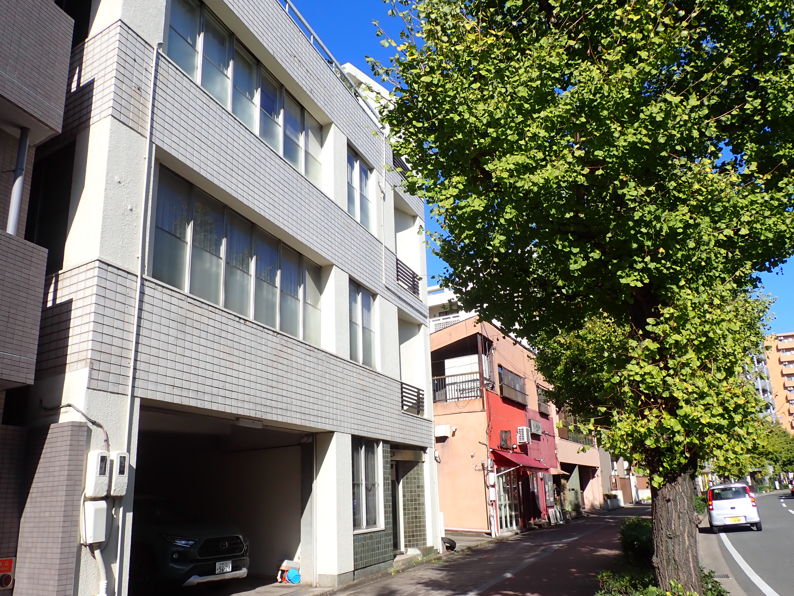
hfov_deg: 60.0
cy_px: 298
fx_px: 688
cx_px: 397
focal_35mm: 30
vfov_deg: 46.8
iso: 100
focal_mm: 5.4
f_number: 3.2
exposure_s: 1/1000
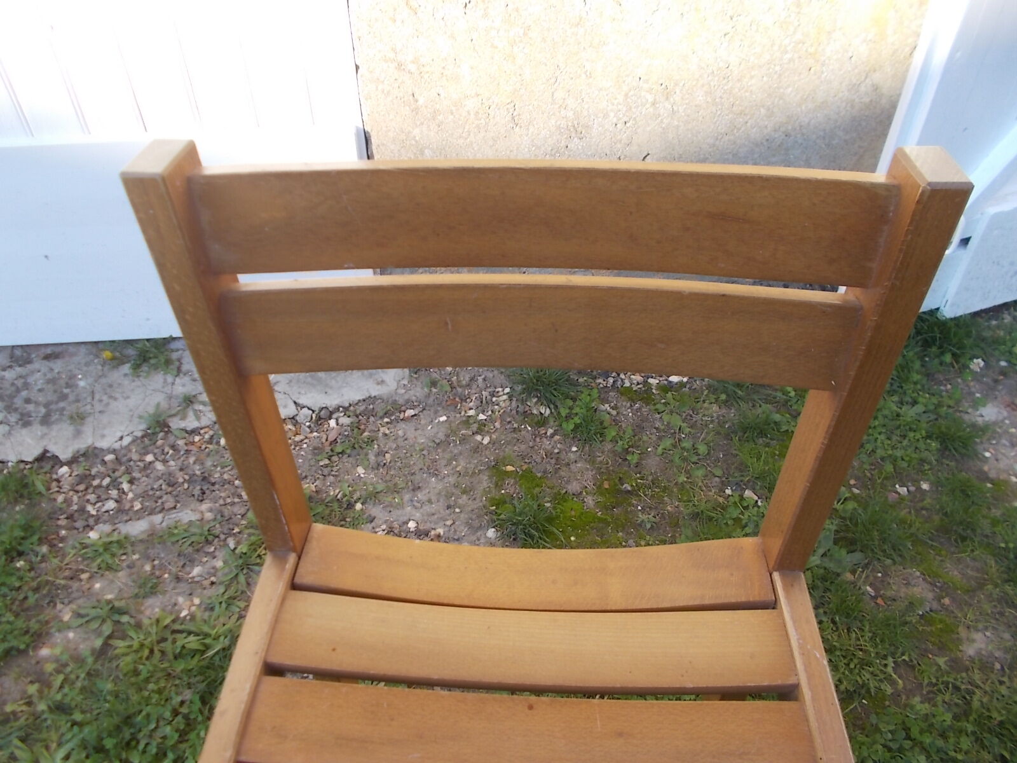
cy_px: 382
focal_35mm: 26
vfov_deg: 53.1
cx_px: 508
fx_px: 764
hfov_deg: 67.3
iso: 80
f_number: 3.2
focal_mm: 4.6
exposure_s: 1/160
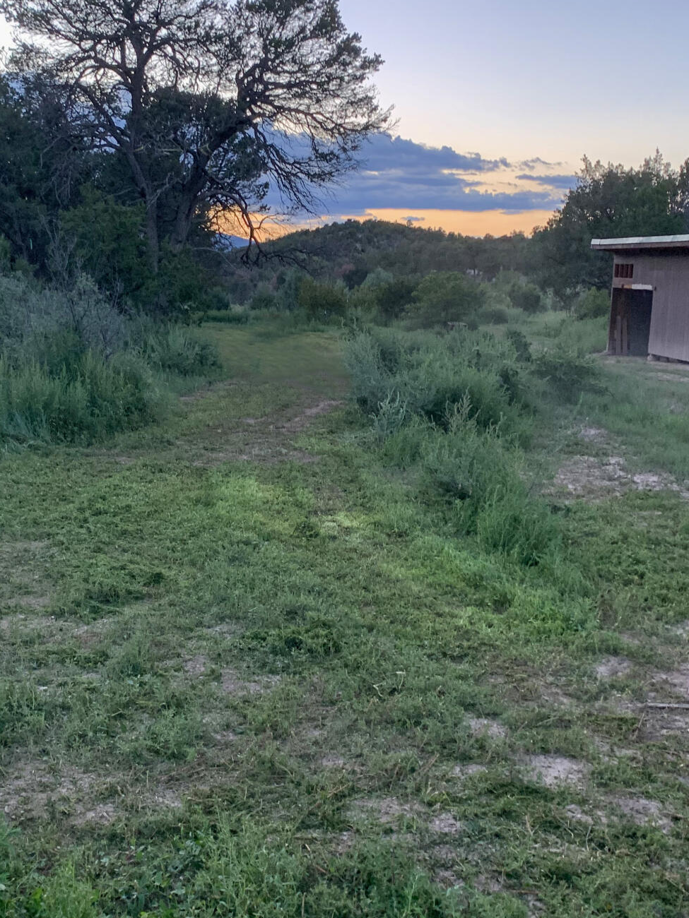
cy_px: 437
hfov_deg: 35.8
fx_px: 1062
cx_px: 281
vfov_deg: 46.8
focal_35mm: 40
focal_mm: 4.25
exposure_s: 1/60
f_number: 1.8
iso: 100
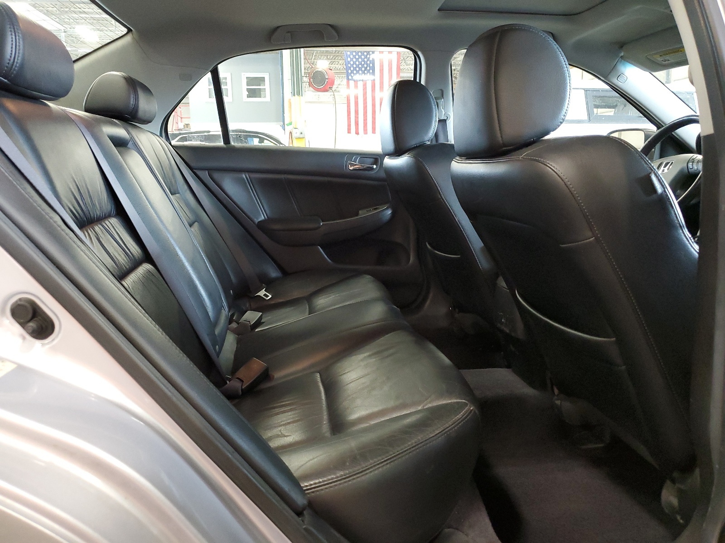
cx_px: 362
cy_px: 272
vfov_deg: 53.1
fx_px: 545
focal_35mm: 26
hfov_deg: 67.3
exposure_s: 1/30
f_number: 1.5
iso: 298
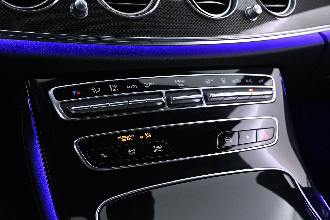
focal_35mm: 40
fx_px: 364
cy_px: 110
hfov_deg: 48.7
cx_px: 165
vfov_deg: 33.6
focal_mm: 26.5
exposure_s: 1/25
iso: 3200
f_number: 4.5
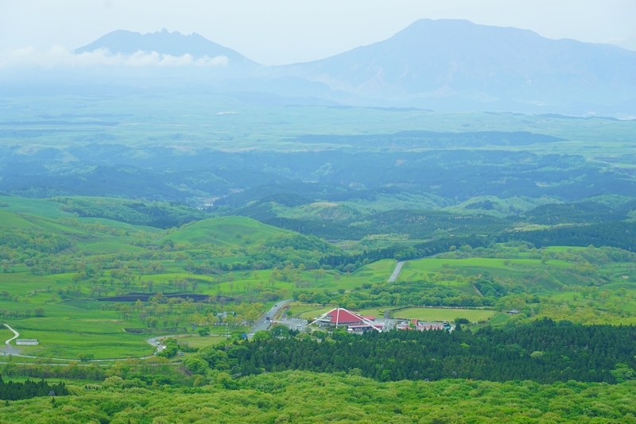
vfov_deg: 13.1
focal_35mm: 105
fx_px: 1856
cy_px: 212
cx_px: 318
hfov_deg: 19.4
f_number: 6.3
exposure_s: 1/160
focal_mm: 105
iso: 100
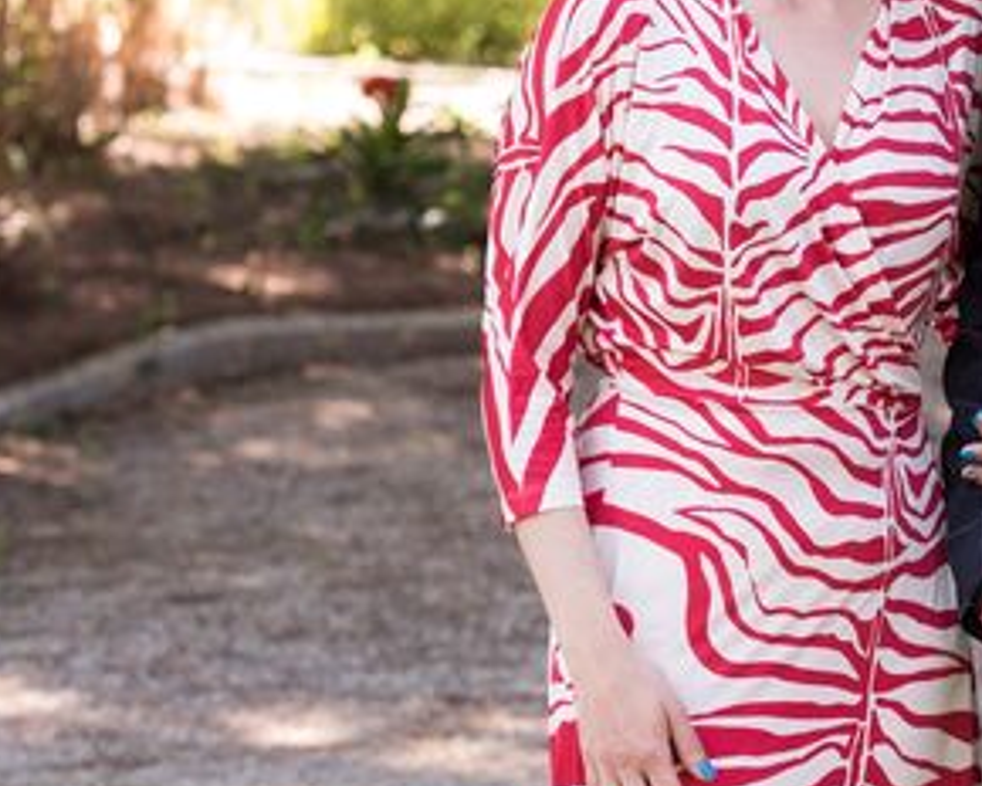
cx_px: 887
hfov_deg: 9.3
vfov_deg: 7.5
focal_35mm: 206
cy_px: 219
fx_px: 5987
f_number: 5
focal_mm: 80
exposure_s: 1/160
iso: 400
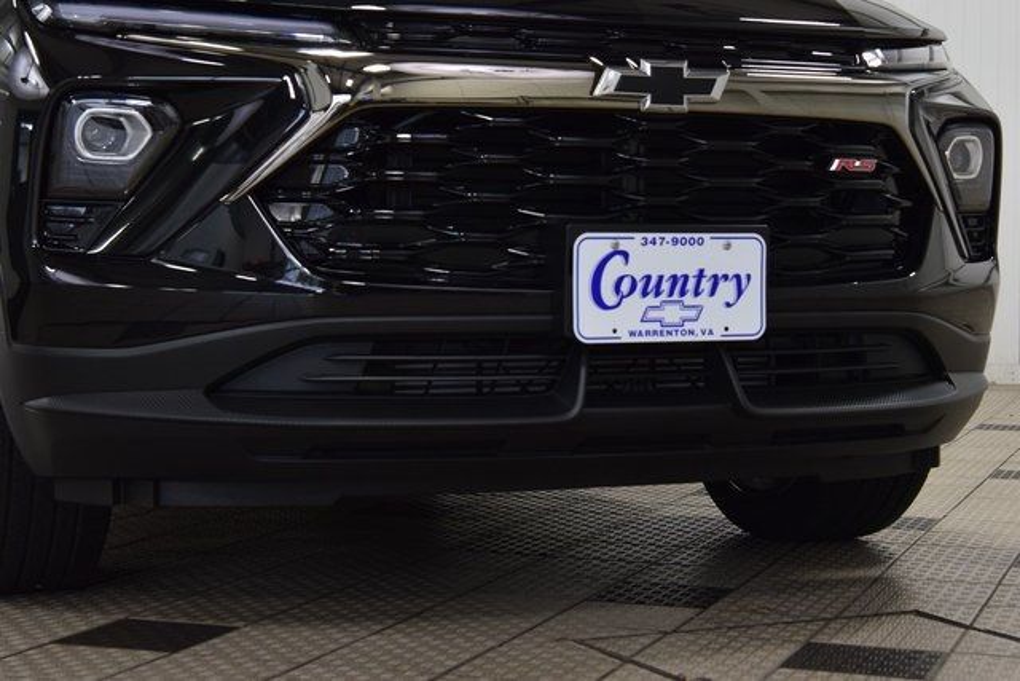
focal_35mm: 69
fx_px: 1955
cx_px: 510
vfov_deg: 19.7
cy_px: 340
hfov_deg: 29.2
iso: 1600
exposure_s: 1/60
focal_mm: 46
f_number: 8
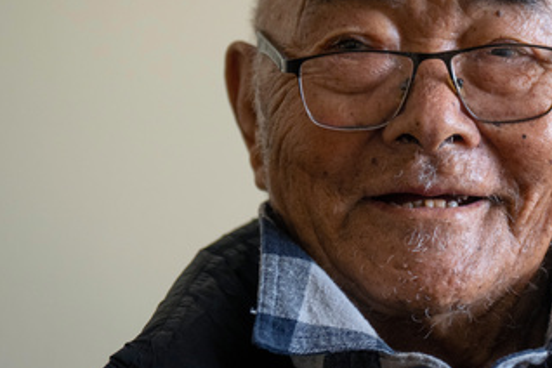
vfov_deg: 5.3
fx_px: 4002
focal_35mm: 261
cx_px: 422
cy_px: 107
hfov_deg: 7.9
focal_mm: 108
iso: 800
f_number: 2.8
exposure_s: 1/100
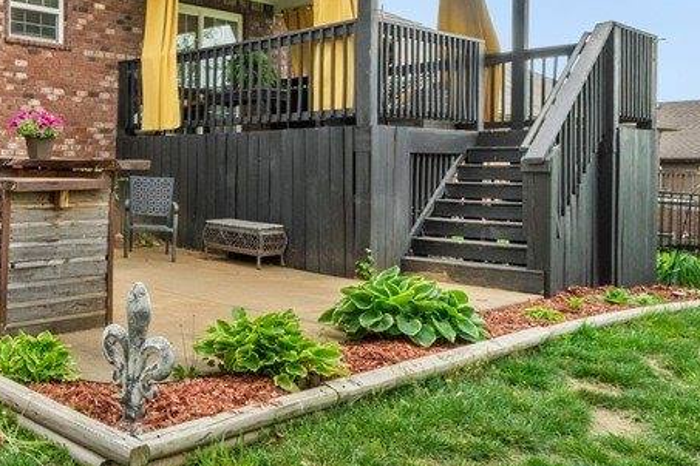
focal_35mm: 36
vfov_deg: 36.7
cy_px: 184
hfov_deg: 44.7
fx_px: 700
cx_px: -6
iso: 400
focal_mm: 10
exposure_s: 1/100
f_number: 11
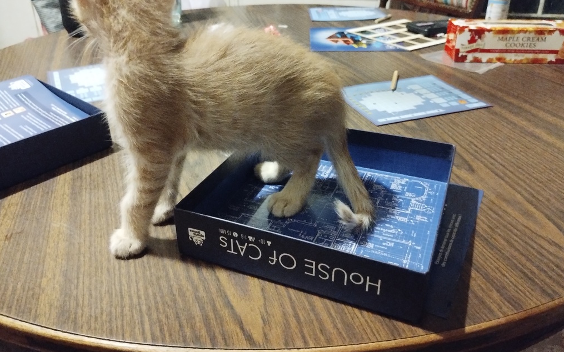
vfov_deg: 41.6
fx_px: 461
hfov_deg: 62.9
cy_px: 142
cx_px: 281
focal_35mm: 30
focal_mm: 4.27
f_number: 1.8
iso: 4569
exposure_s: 1/14
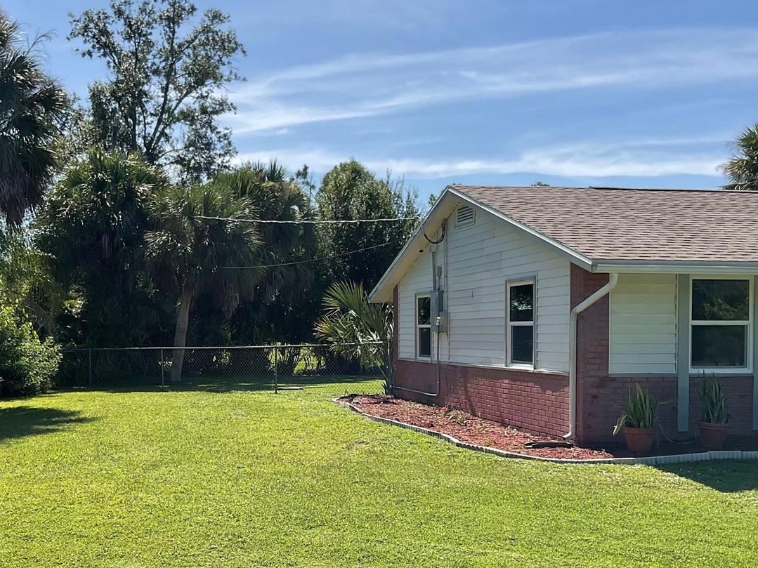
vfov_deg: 33.4
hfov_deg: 43.4
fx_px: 941
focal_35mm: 43
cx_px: 267
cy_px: 355
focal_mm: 3
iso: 16
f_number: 1.8
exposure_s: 1/1912
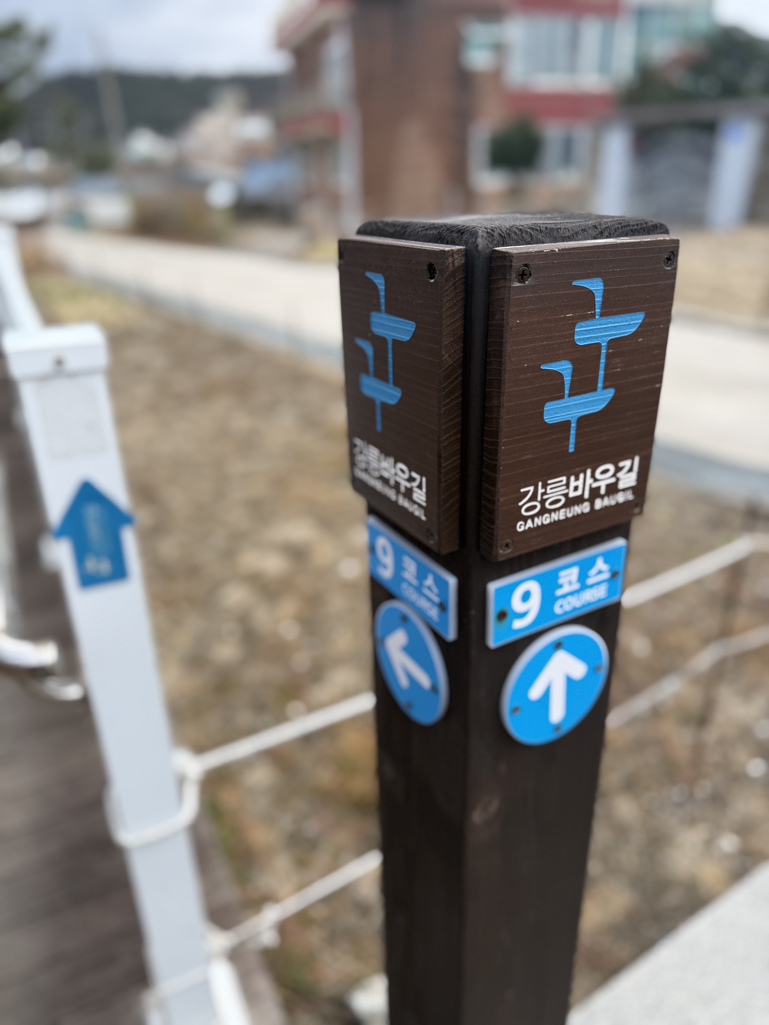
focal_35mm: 24
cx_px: 384
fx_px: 711
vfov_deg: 71.6
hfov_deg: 56.8
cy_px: 512
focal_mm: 6.76
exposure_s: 1/1032
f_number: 1.78
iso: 80
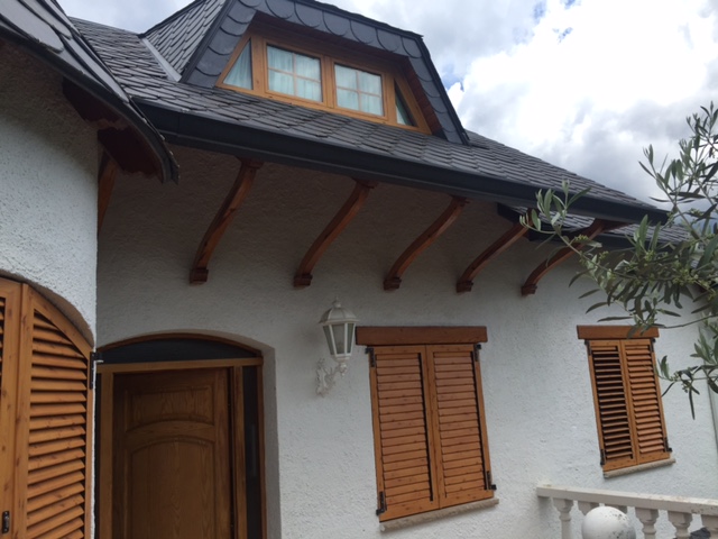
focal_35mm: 29
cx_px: 359
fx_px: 602
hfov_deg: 61.7
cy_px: 270
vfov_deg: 48.2
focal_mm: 4.15
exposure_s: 1/1364
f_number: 2.2
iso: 32
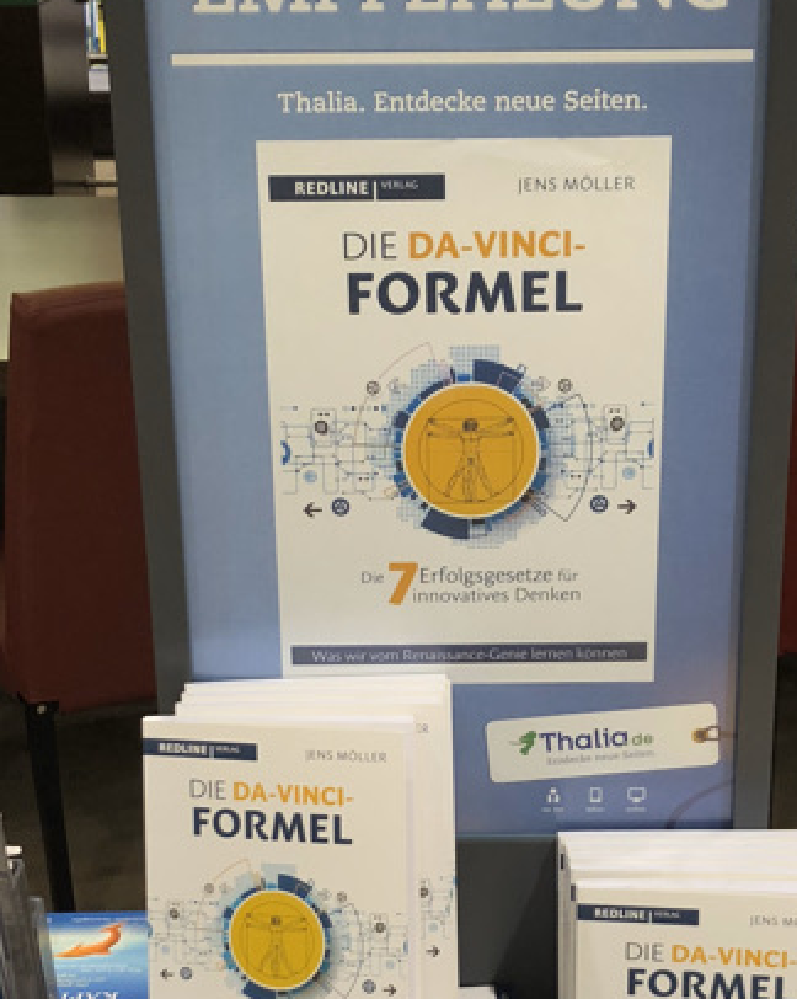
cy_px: 711
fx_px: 2038
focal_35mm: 69
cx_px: 453
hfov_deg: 22.1
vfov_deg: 27.3
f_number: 1.8
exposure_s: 1/33
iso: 25
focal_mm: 3.99
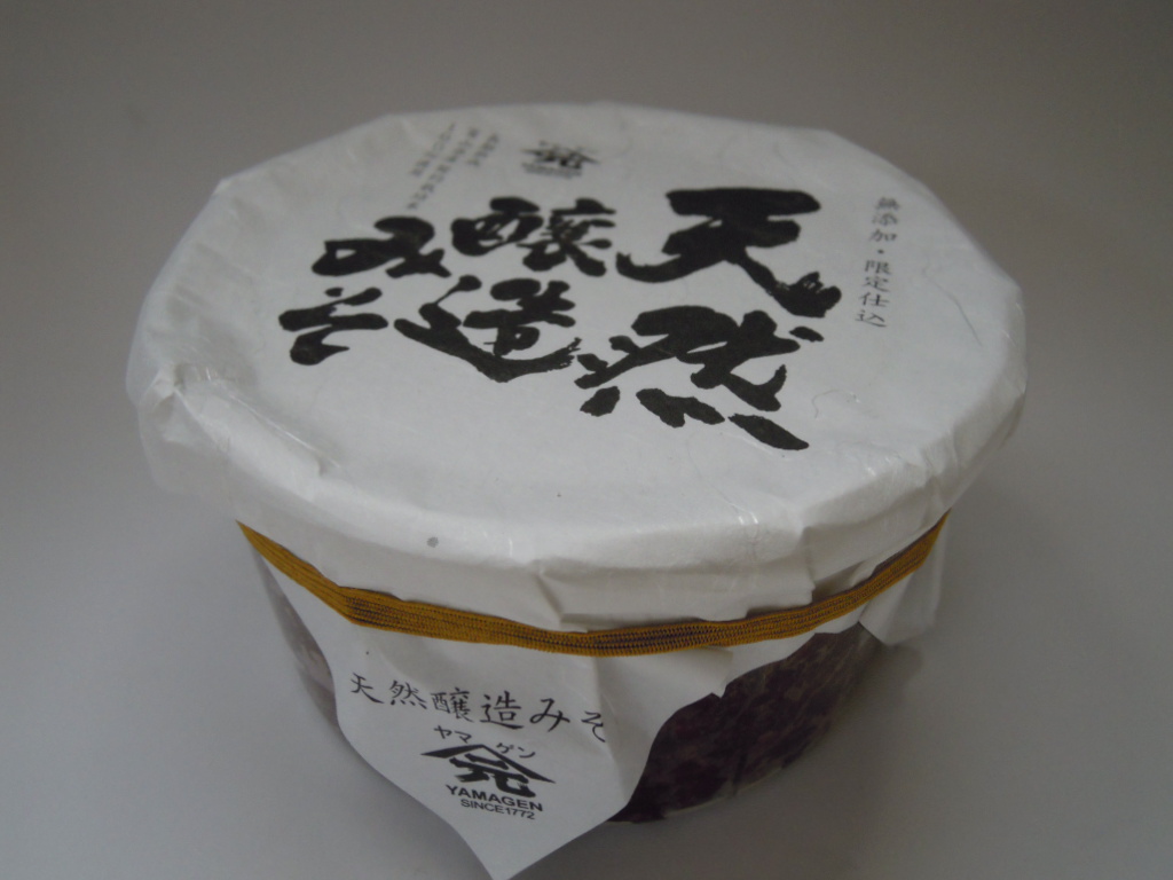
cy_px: 440
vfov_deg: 44.2
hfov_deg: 56.8
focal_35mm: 32
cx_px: 586
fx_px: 1084
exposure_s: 1/200
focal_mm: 5.7
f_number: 2.8
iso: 400
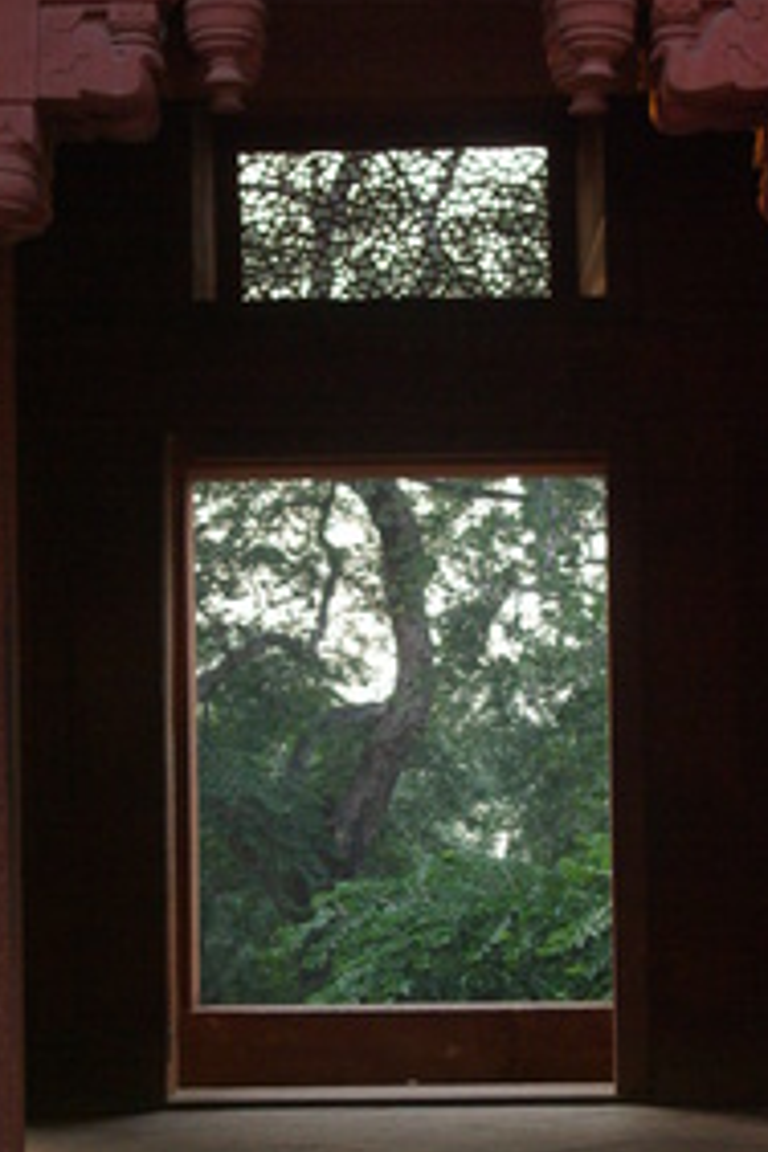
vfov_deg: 21.0
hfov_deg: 14.1
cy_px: 768
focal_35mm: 97
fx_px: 3104
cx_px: 396
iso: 800
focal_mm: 38
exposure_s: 1/60
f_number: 4.5
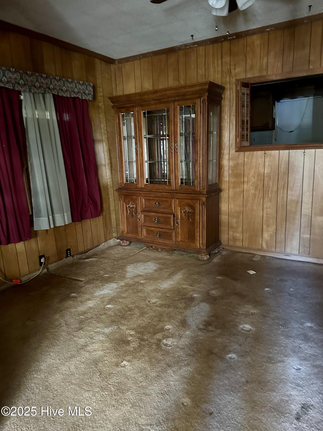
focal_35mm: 24
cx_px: 162
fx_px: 299
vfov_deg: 71.6
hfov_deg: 56.8
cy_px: 216
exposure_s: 1/30
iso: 1250
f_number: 1.78
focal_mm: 6.86
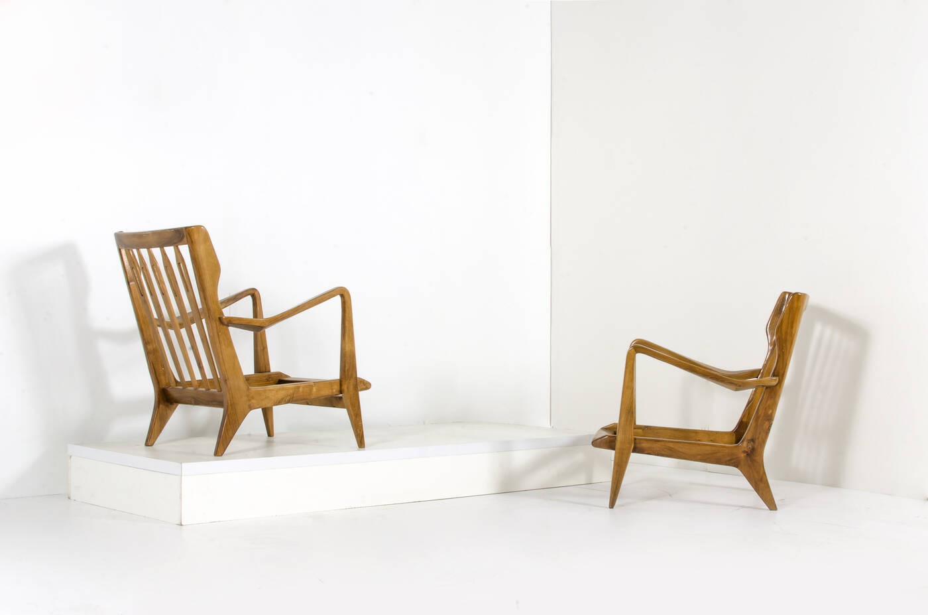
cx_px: 464
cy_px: 308
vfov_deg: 25.6
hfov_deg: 37.9
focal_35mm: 52
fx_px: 1350
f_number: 20
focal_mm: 35
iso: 100
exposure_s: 1/160
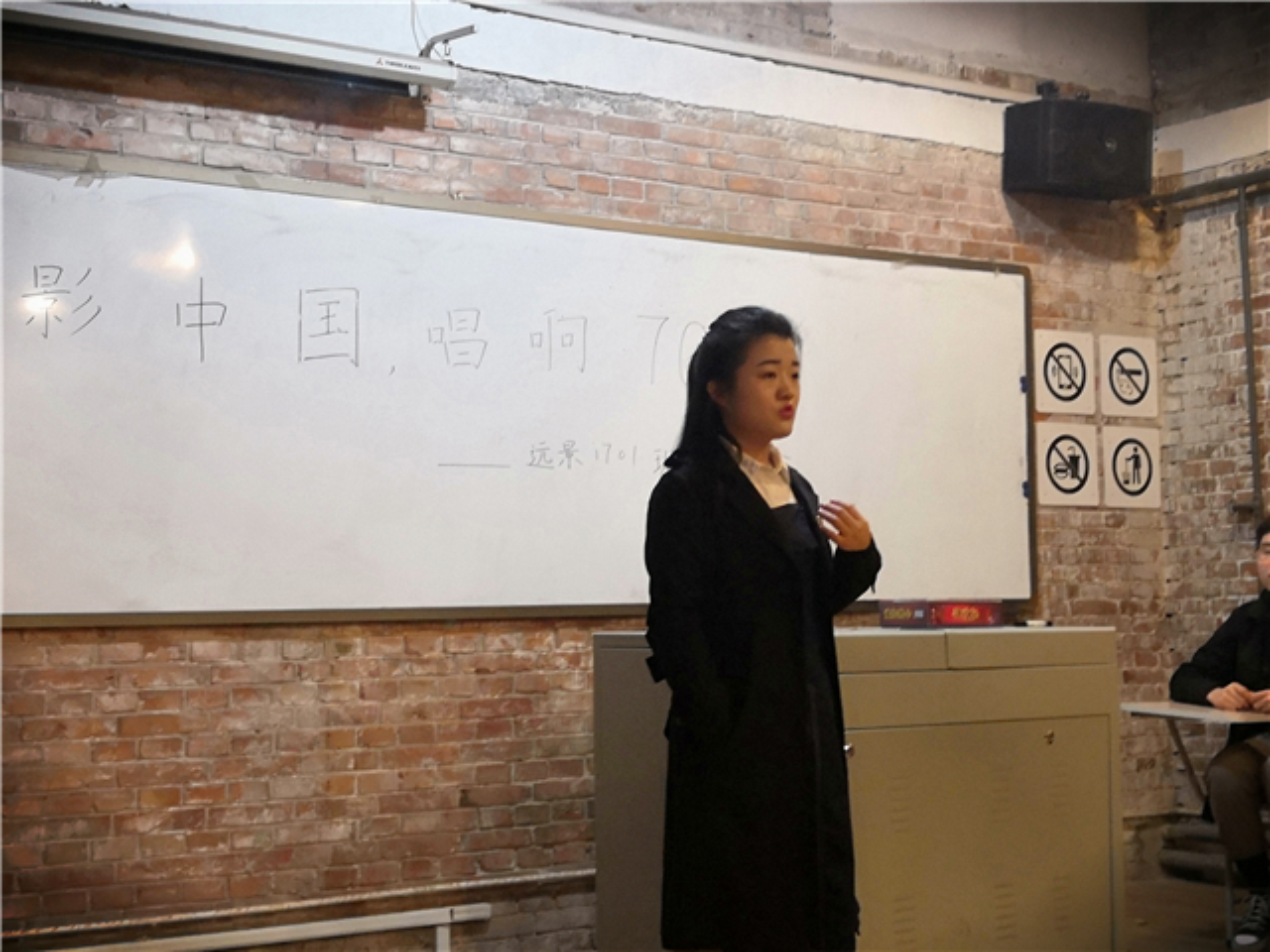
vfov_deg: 27.5
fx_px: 1944
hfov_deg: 36.2
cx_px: 635
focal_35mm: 53
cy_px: 476
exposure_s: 1/25
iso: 400
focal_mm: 3.95
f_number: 1.8
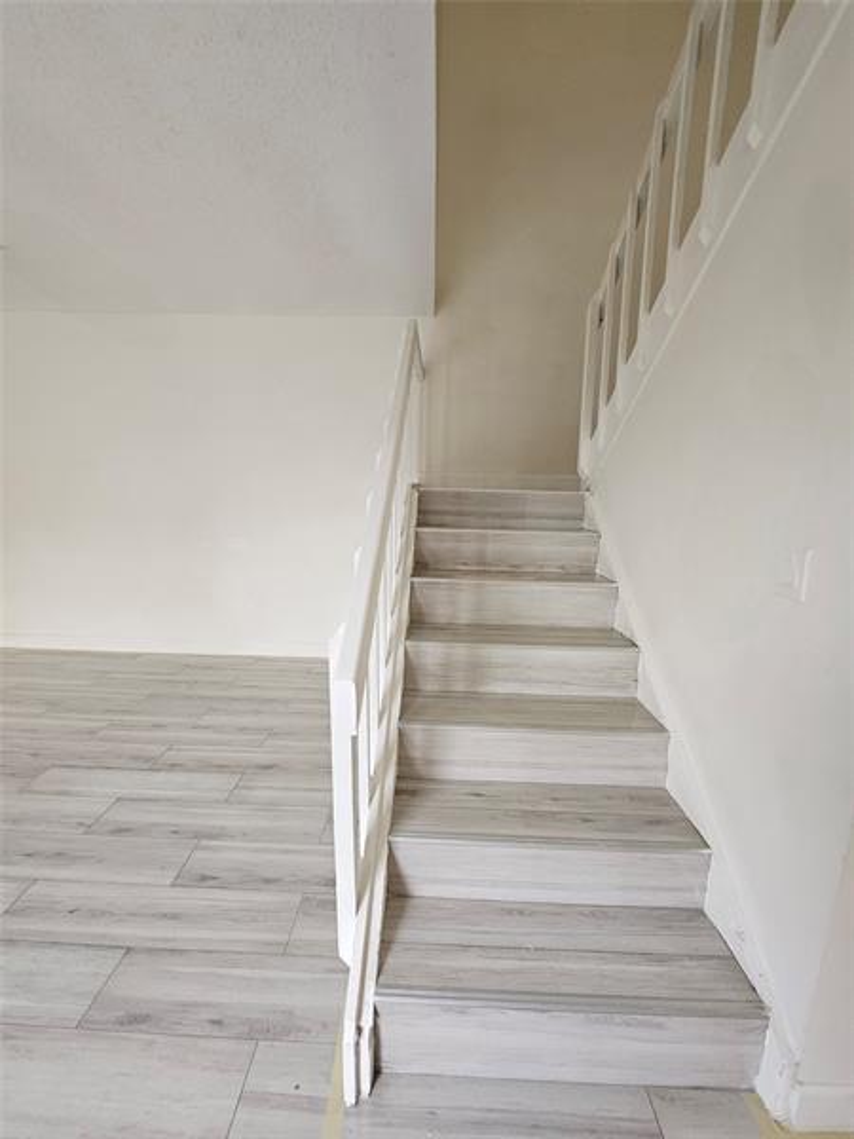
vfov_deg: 106.2
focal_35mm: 13
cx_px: 427
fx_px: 428
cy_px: 570
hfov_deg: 89.9
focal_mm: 1.7
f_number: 2.2
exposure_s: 1/60.2
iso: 80
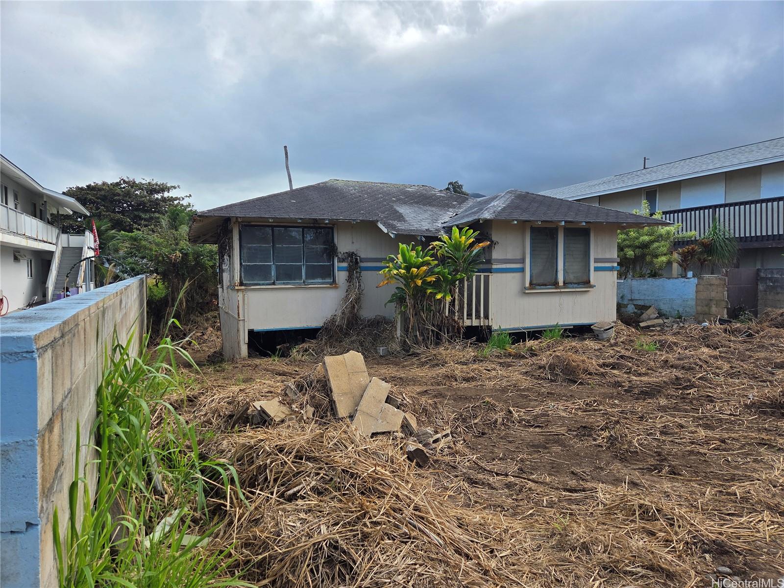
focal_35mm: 23
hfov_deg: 73.9
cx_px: 392
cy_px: 294
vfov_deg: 58.9
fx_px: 521
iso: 80
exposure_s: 1/2607
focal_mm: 5.4
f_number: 1.8
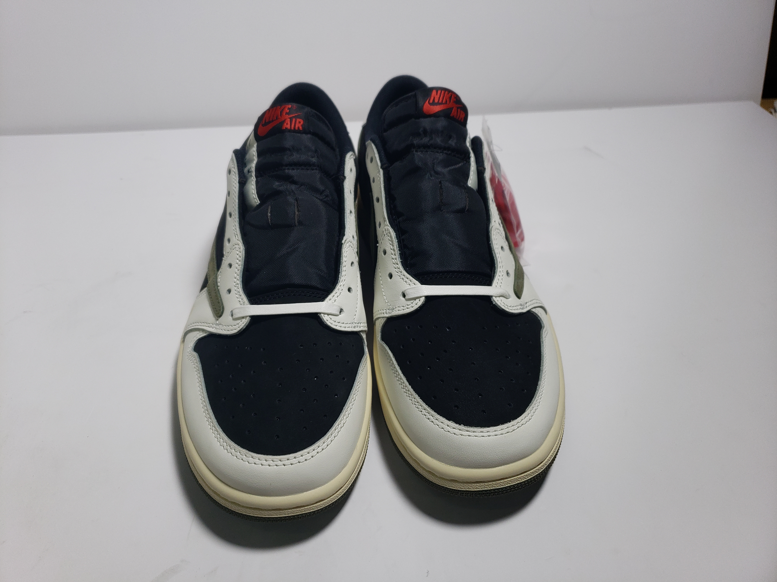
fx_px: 584
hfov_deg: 67.3
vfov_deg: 53.1
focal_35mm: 26
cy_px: 291
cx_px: 388
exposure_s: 1/583
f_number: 1.5
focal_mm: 4.3
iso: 50
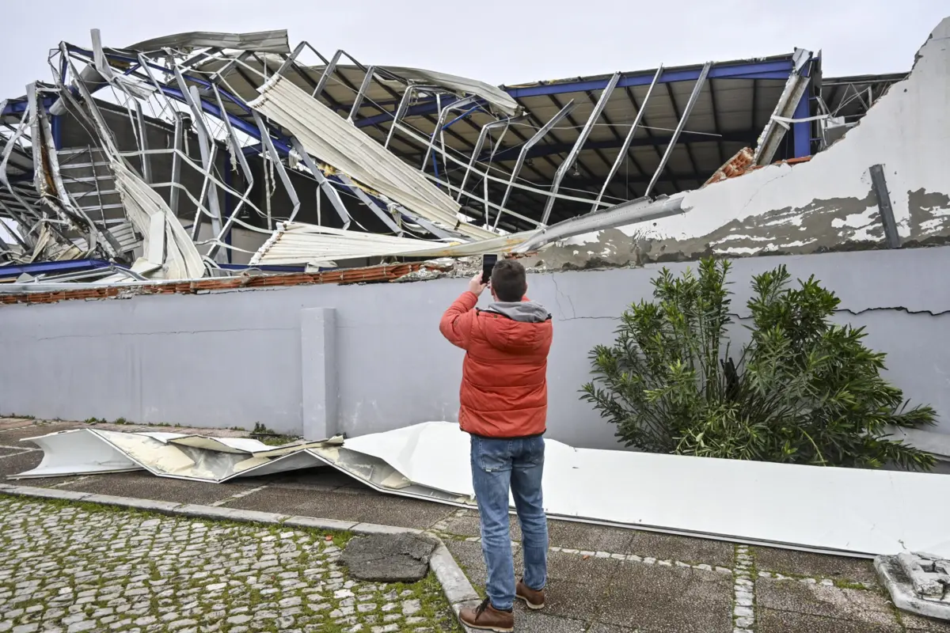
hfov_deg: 73.7
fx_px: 633
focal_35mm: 24
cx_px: 475
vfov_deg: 53.1
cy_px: 316
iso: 400
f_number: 4.5
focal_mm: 16
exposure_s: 1/1250
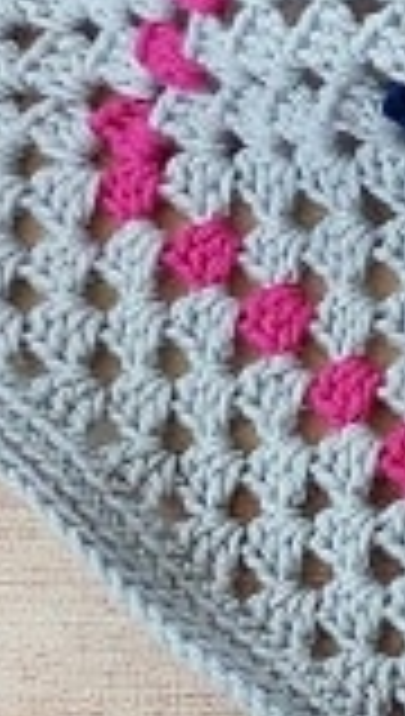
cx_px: 1287
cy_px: 885
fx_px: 2451
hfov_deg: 7.9
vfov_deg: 15.9
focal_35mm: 129
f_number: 1.8
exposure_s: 1/120
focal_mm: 5.23
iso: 200
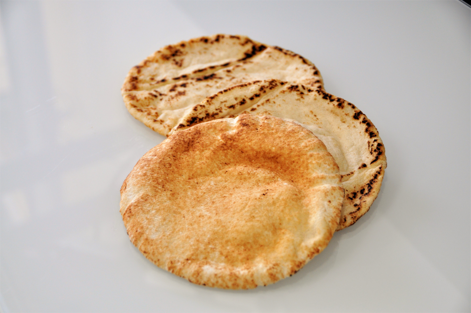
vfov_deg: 18.1
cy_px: 156
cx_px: 236
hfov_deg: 27.0
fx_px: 980
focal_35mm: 75
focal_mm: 50
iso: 400
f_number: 4.8
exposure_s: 1/90
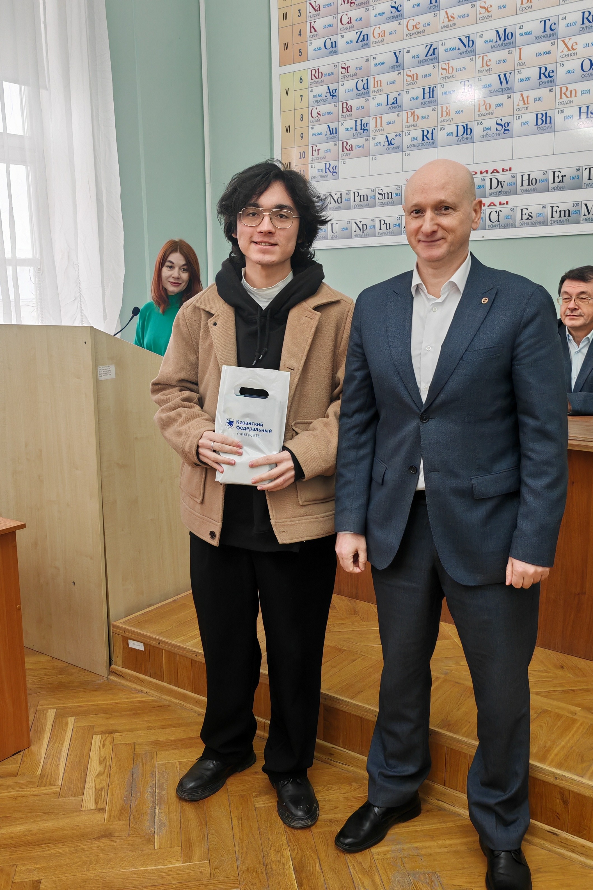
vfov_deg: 53.1
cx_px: 288
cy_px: 445
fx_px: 890
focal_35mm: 36
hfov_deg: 36.9
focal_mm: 6.12
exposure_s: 1/50
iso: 400
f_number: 1.9
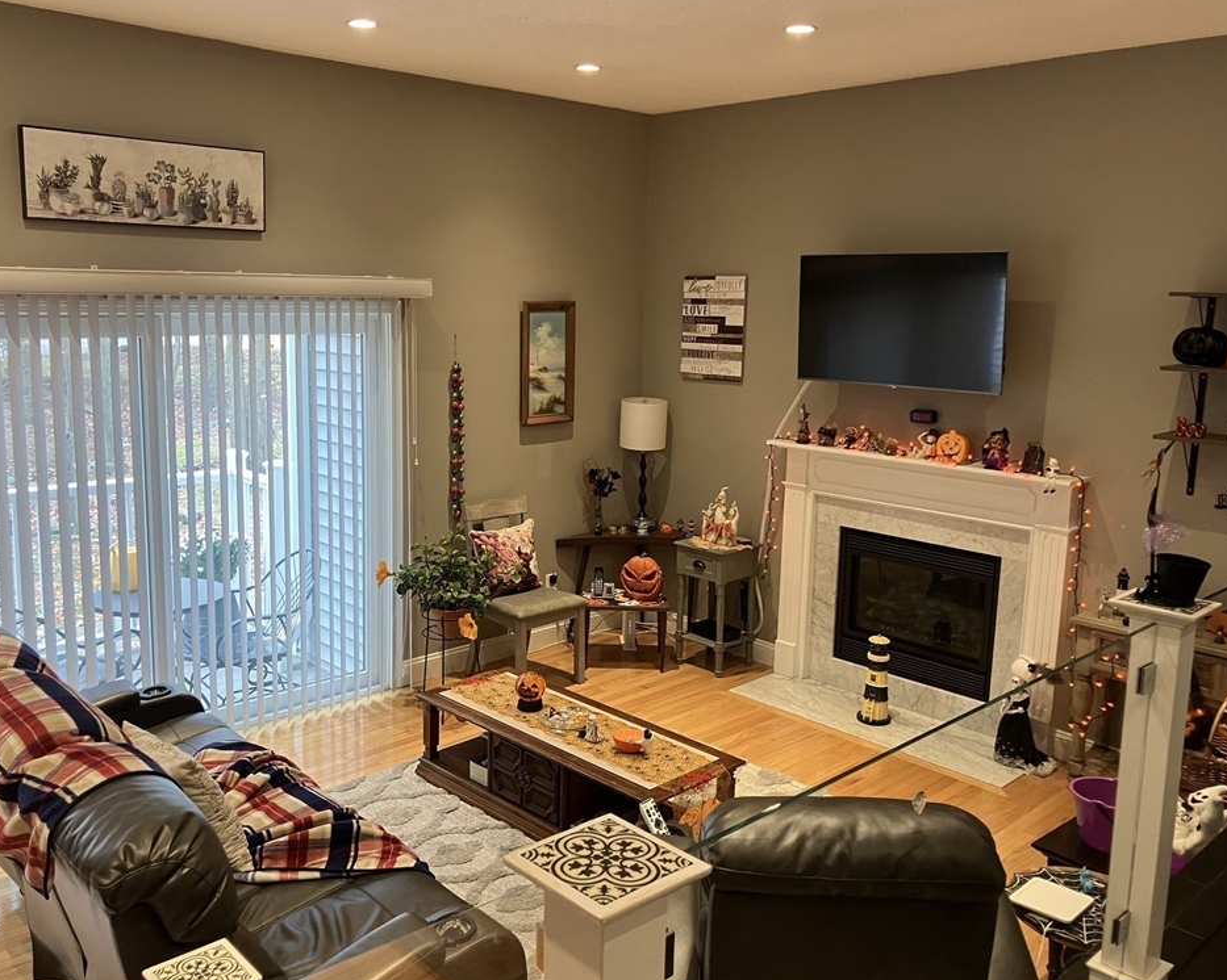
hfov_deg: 58.8
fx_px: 1089
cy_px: 490
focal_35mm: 30
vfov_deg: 48.5
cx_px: 583
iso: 100
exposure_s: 1/60
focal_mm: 3.99
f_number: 1.8
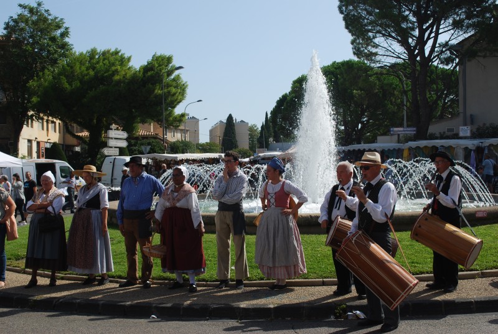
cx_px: 249
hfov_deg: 43.5
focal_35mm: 45
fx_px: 624
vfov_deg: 30.0
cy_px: 167
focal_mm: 30
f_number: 8
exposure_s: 1/250
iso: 100
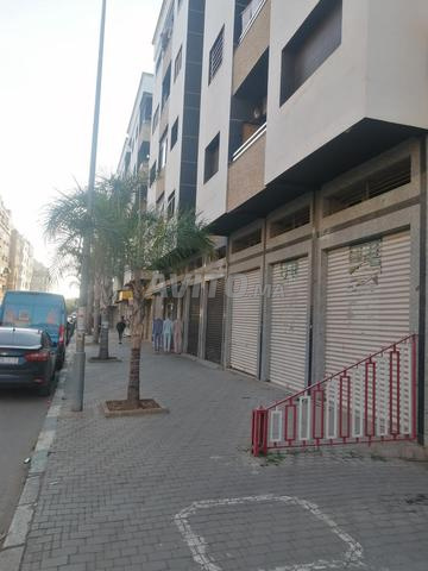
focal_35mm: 26
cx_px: 214
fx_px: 429
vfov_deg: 67.3
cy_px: 286
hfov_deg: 53.1
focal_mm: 3.95
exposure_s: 1/259
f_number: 1.8
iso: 50
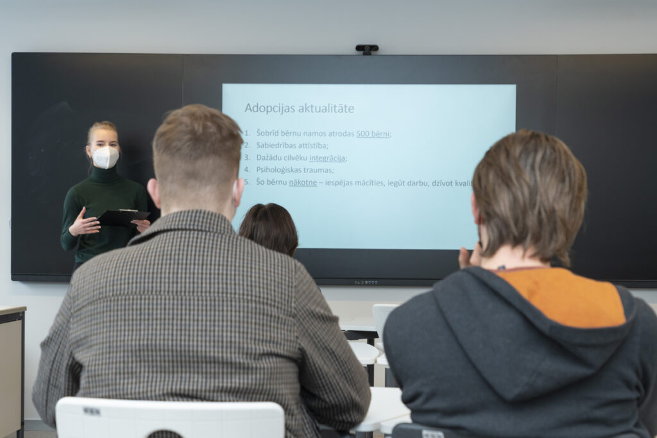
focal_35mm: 59
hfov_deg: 33.9
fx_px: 1077
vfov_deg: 23.0
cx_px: 328
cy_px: 219
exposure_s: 1/200
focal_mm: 59
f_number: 5.6
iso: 1000
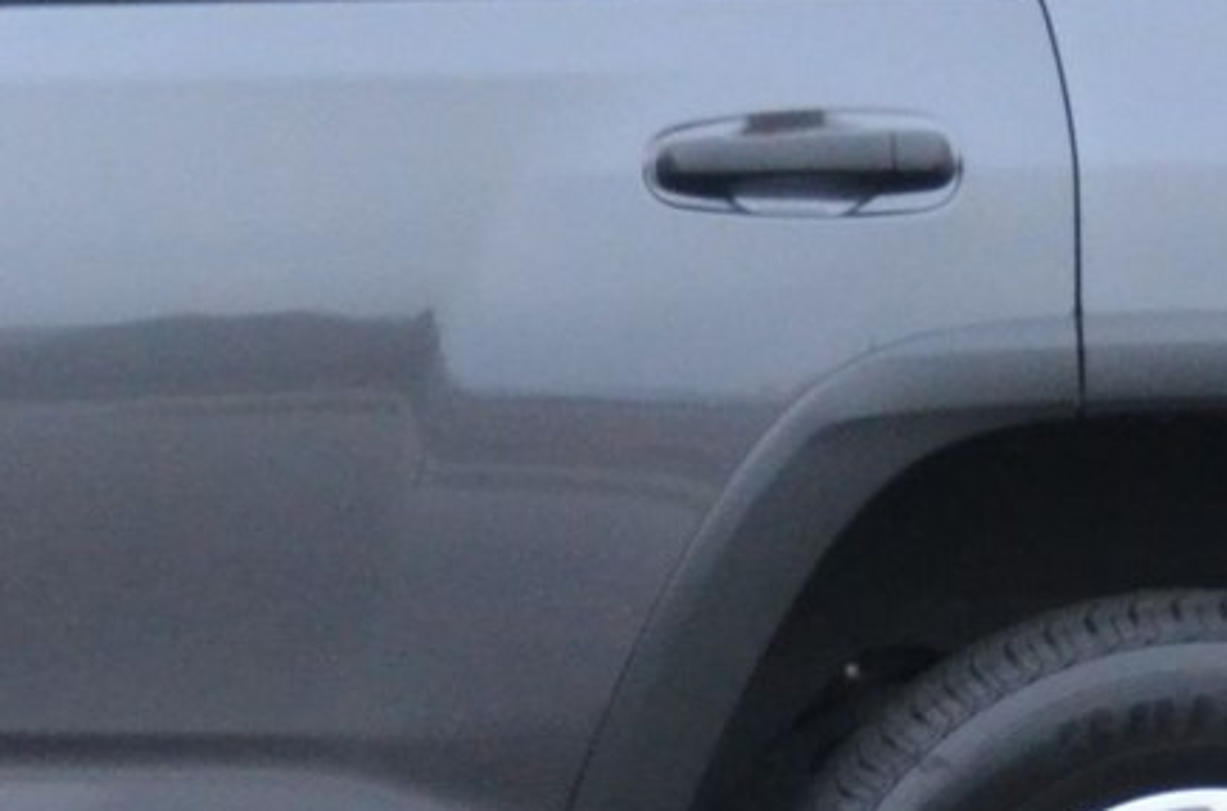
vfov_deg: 2.4
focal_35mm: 562
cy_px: -45
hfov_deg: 3.7
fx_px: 19102
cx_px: -198
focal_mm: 65
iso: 1600
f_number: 5
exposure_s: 1/60
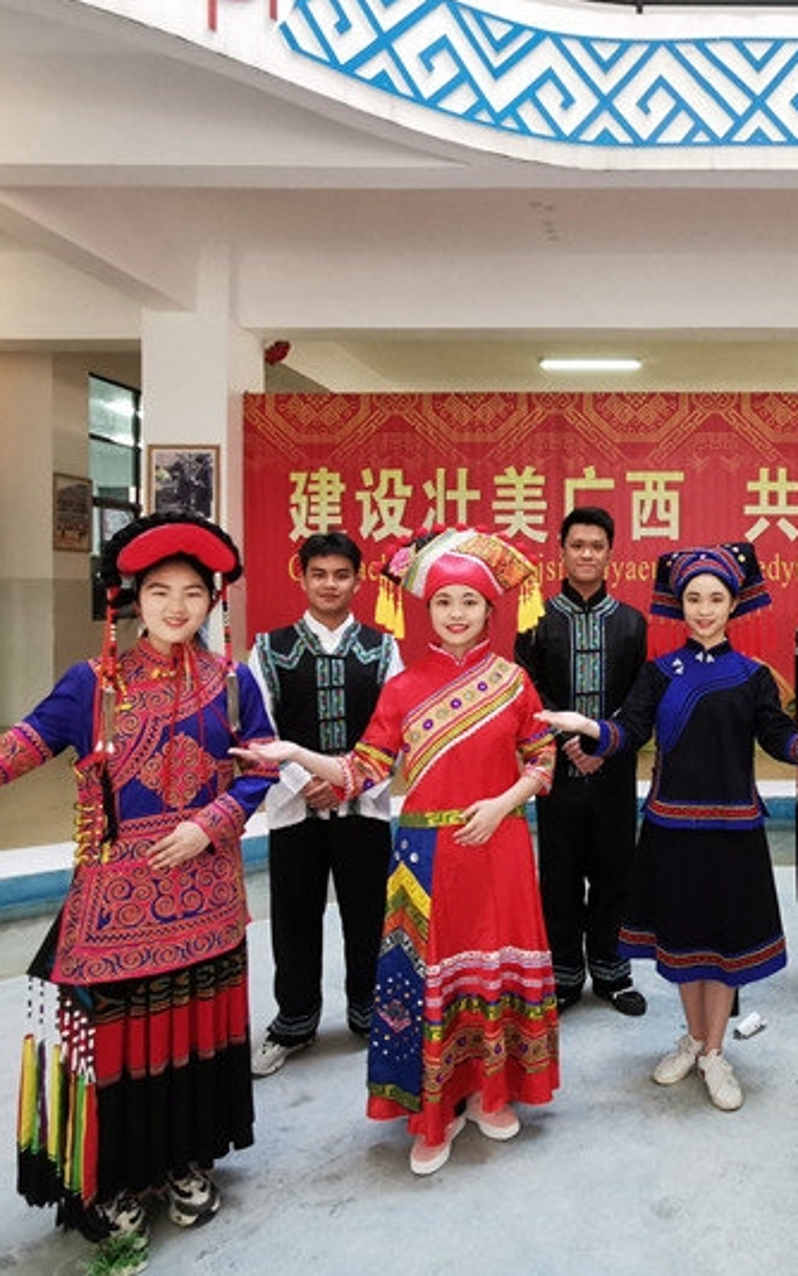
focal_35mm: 27
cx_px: 690
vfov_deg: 68.3
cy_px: 600
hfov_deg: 42.9
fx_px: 939
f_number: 2.2
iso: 320
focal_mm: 2.26
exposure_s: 1/33.3
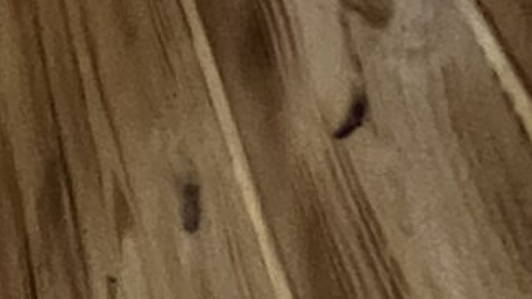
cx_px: -1363
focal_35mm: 112
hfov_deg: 9.4
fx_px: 1579
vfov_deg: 6.7
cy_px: -1089
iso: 400
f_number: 1.8
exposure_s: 1/50
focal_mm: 1.57
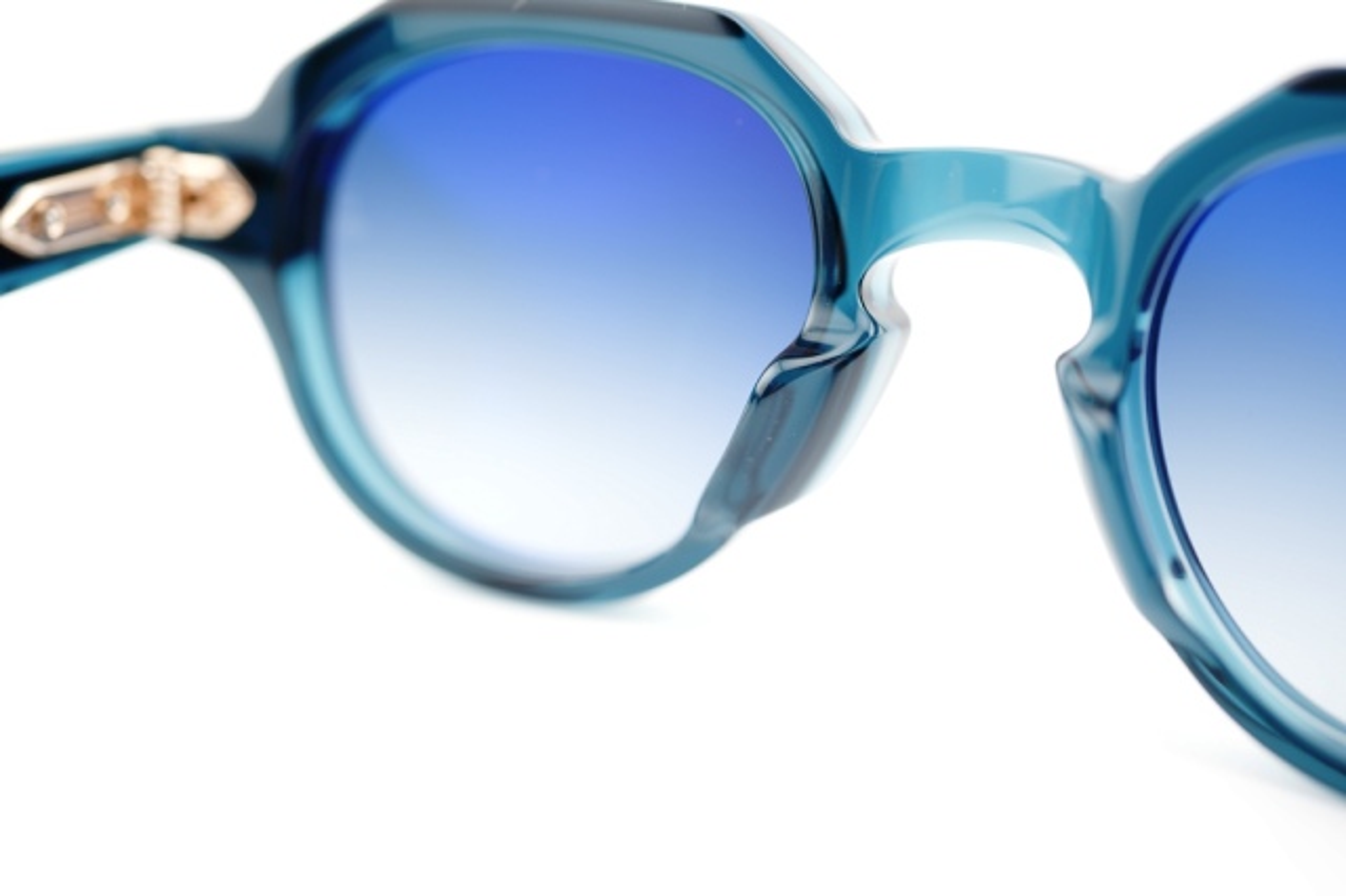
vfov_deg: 27.0
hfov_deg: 39.6
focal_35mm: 50
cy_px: 448
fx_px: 1868
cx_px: 673
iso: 100
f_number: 3.2
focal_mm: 50
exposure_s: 1/80
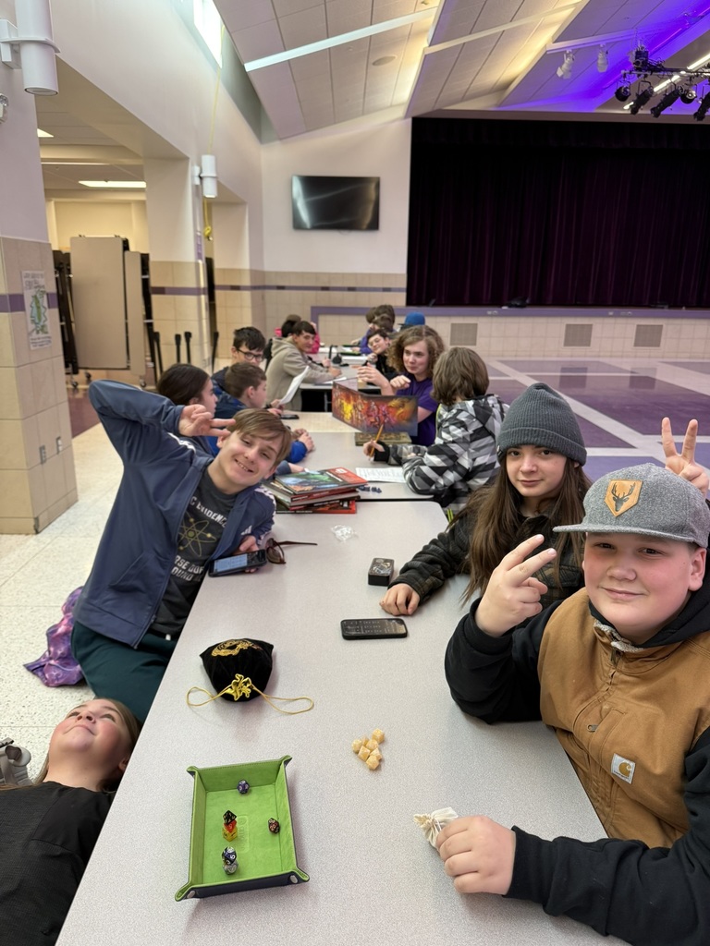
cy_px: 473
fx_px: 656
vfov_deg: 71.6
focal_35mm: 24
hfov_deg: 56.8
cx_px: 355
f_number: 1.78
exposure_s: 1/60
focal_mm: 6.76
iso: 200
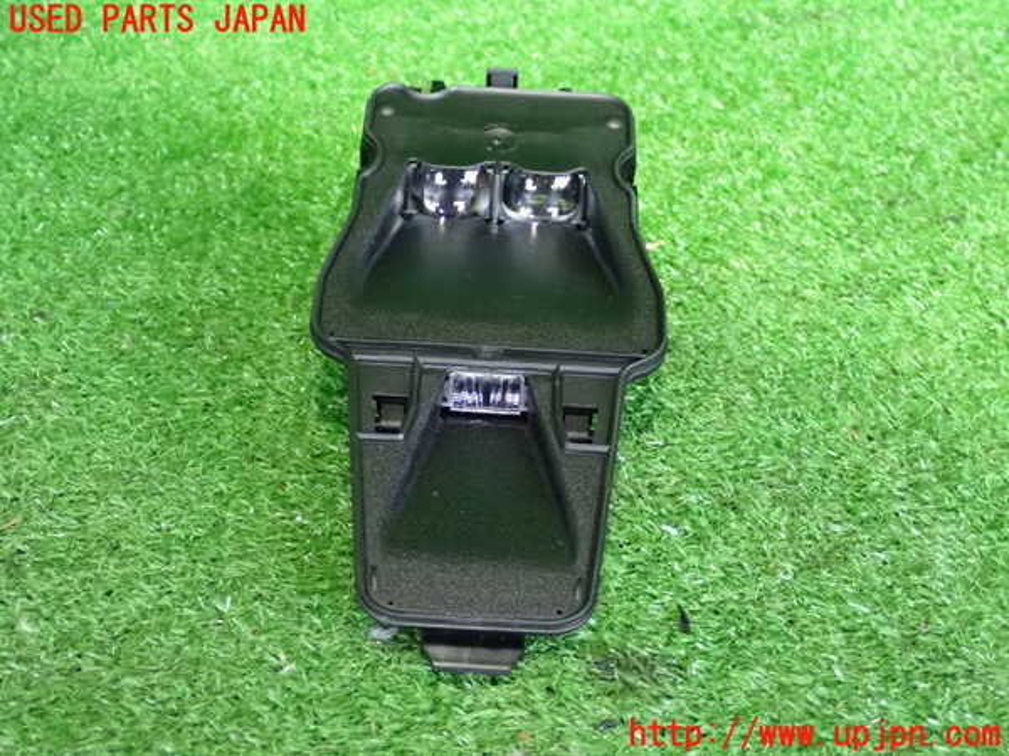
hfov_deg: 38.2
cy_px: 378
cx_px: 504
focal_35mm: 50
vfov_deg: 29.1
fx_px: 1457
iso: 1600
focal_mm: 9.01
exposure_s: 1/30
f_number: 3.2
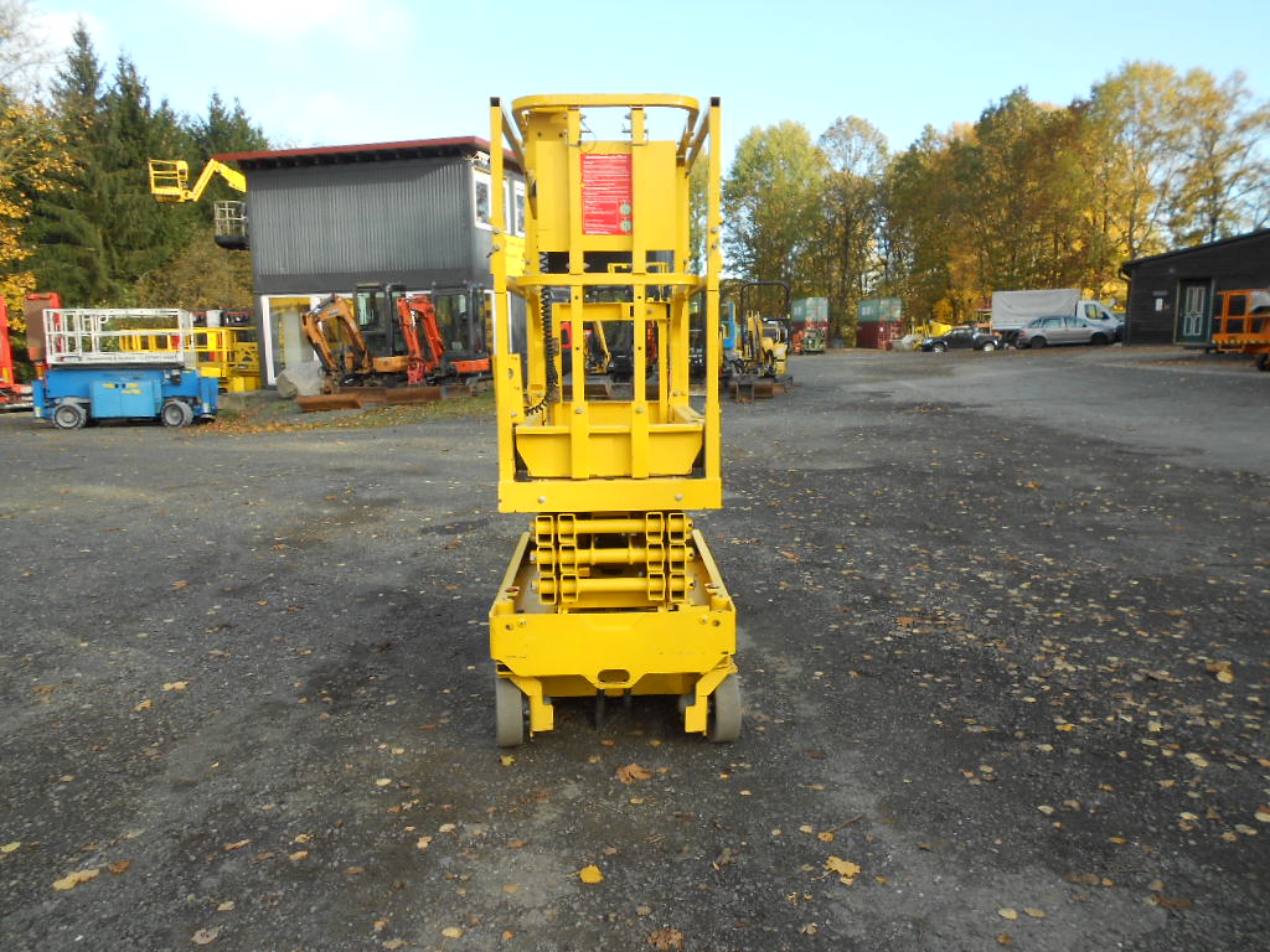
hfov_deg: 67.3
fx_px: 954
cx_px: 635
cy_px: 476
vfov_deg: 53.1
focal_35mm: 26
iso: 80
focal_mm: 4.6
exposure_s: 1/250
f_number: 3.2
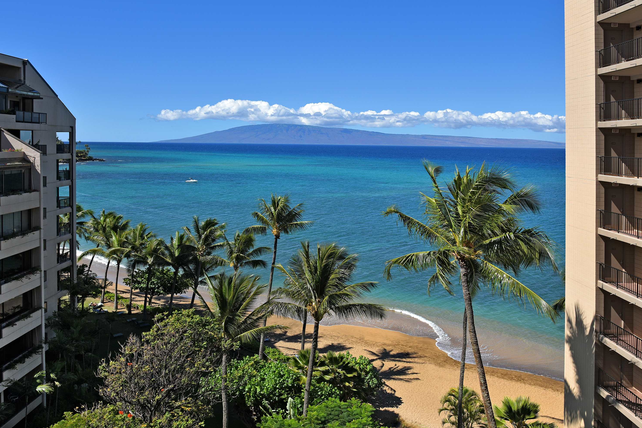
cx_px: 317
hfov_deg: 65.5
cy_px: 216
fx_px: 499
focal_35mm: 28
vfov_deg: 46.4
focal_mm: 27
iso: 100
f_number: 11
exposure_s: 1/200
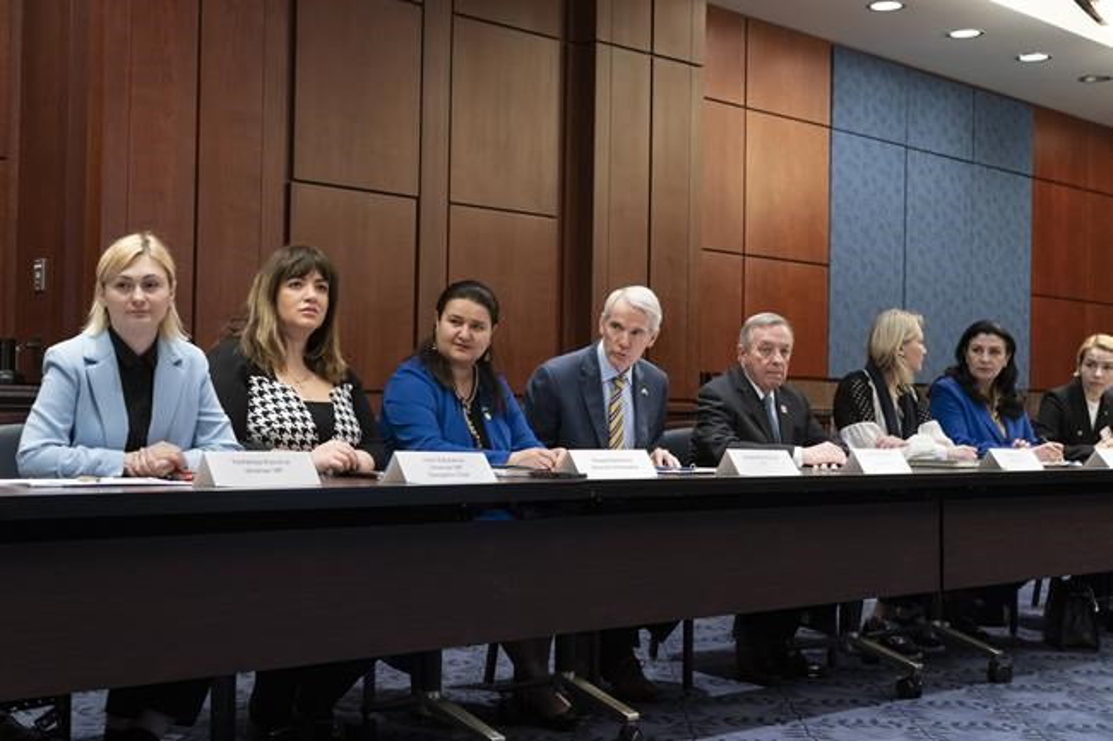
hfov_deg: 39.6
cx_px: 556
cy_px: 370
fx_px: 1545
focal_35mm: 50
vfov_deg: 27.0
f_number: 4.5
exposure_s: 1/125
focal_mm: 50
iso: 4000
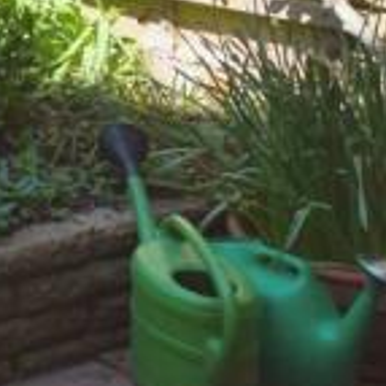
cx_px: -726
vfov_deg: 17.1
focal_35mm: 85
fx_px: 1072
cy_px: -293
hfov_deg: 11.9
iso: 640
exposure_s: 1/1000
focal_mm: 14
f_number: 8
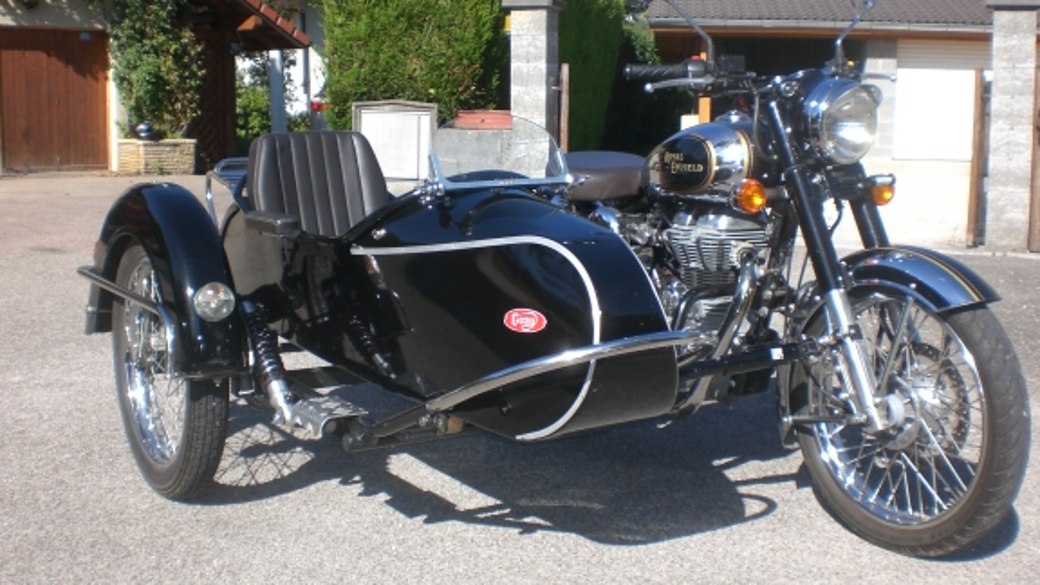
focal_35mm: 46
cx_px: 524
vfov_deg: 26.0
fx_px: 1269
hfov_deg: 44.6
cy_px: 302
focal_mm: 6.3
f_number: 4.4
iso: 50
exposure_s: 1/320
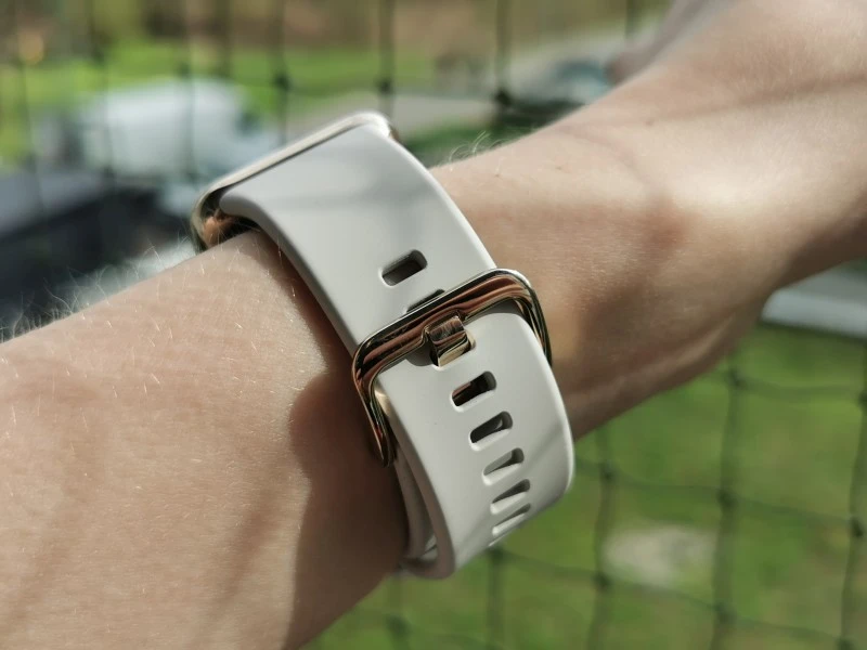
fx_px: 1052
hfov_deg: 44.8
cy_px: 325
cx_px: 434
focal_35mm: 42
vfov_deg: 34.3
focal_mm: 5.56
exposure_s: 1/1678
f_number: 1.6
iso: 50
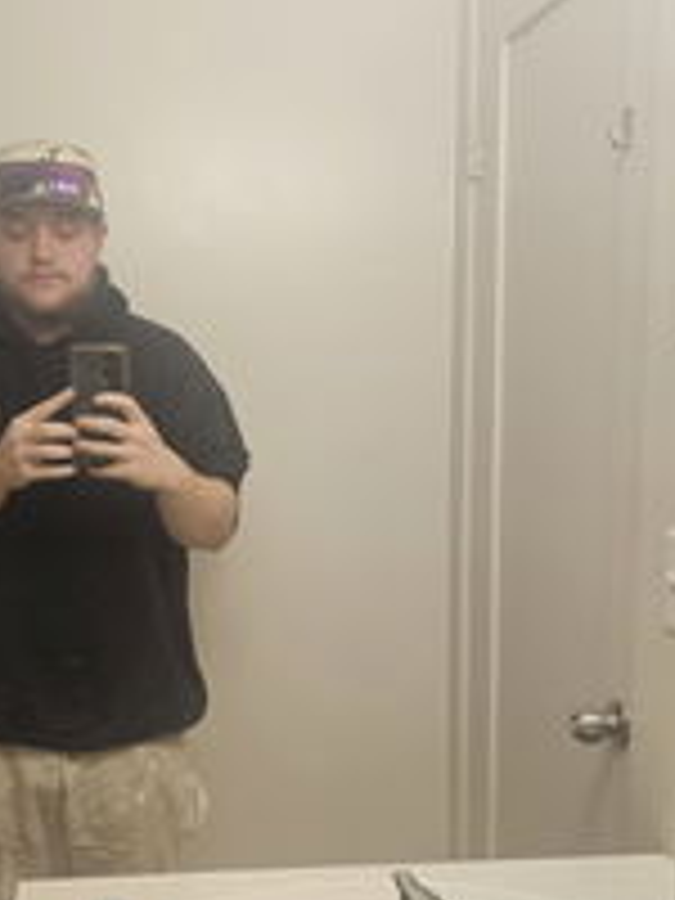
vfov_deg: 40.9
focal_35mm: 46
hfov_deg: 30.7
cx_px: 135
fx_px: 1196
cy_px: 572
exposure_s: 1/120
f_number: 1.7
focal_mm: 6.3
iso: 250
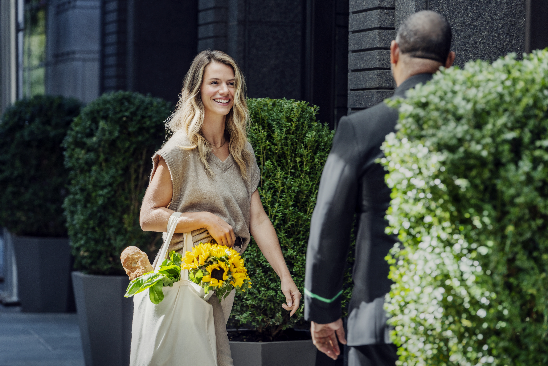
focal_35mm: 135
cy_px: 183
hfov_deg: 15.2
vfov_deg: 10.2
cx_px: 274
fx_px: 2056
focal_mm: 135
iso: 100
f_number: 4
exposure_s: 1/320
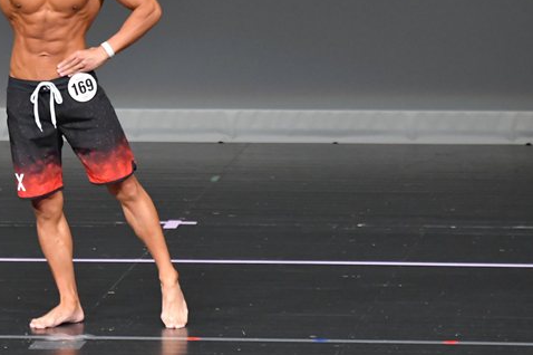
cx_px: 138
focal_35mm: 608
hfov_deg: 3.4
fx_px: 8995
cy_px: 113
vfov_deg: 2.3
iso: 5000
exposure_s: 1/400
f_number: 5.6
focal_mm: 250
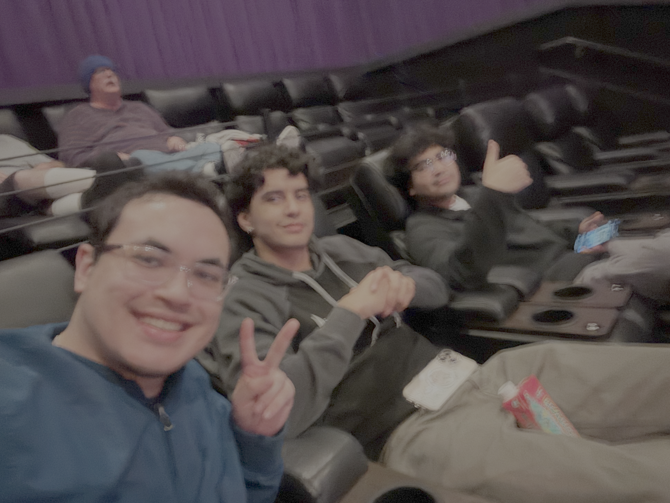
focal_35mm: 24
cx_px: 349
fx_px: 465
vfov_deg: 56.8
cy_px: 259
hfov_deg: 71.6
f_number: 1.9
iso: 640
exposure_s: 1/8
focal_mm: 2.69
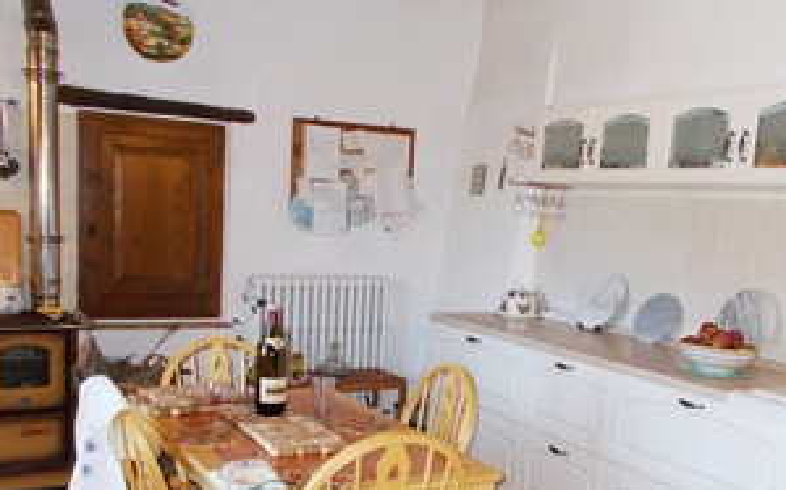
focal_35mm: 42
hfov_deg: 46.8
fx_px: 899
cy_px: 345
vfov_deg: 30.2
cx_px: 494
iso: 250
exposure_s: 1/25
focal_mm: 4.6
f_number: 3.2
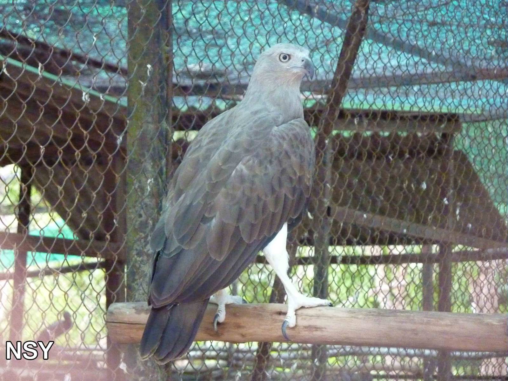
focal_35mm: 169
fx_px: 2480
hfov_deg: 11.7
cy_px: 190
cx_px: 254
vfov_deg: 8.8
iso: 1600
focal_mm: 27.8
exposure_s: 1/15
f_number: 4.5
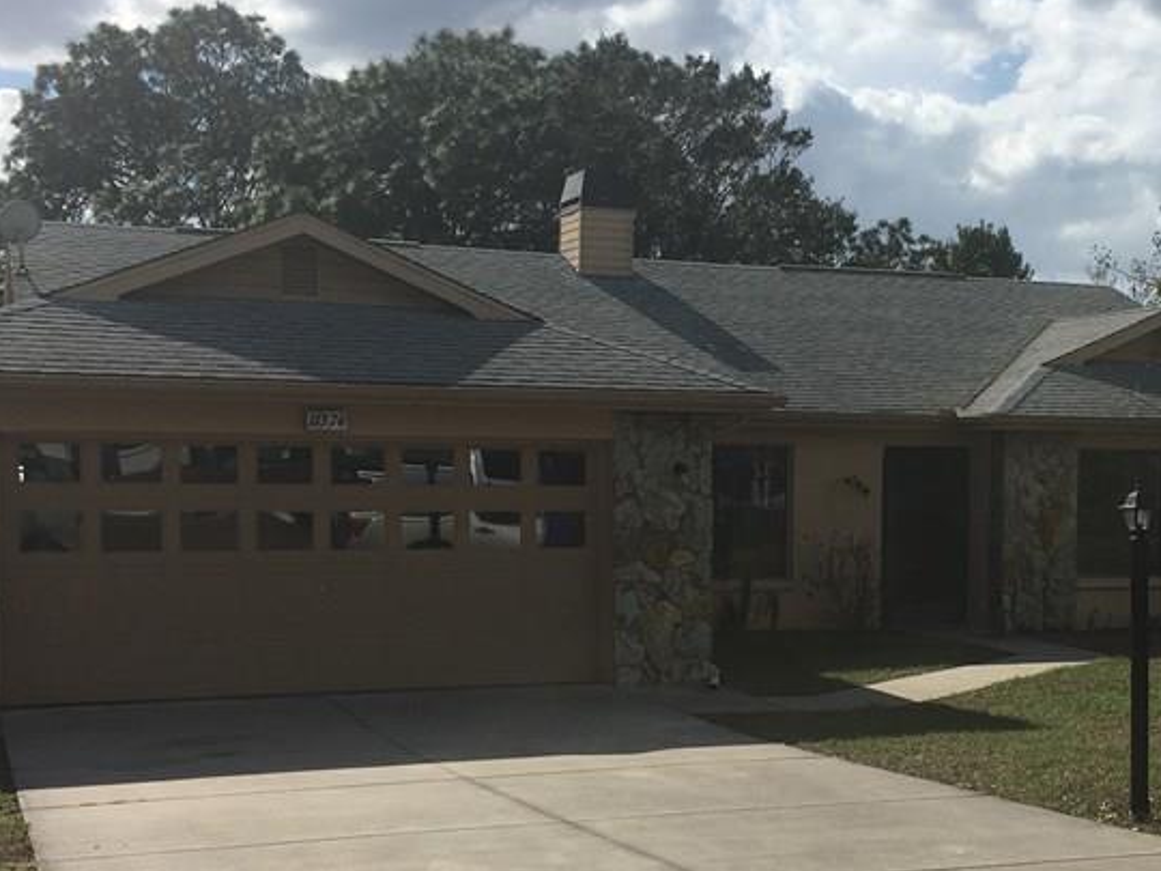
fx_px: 1845
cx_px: 819
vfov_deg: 26.4
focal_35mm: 55
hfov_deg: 34.4
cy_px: 579
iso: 25
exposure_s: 1/2849
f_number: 2.2
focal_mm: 4.15
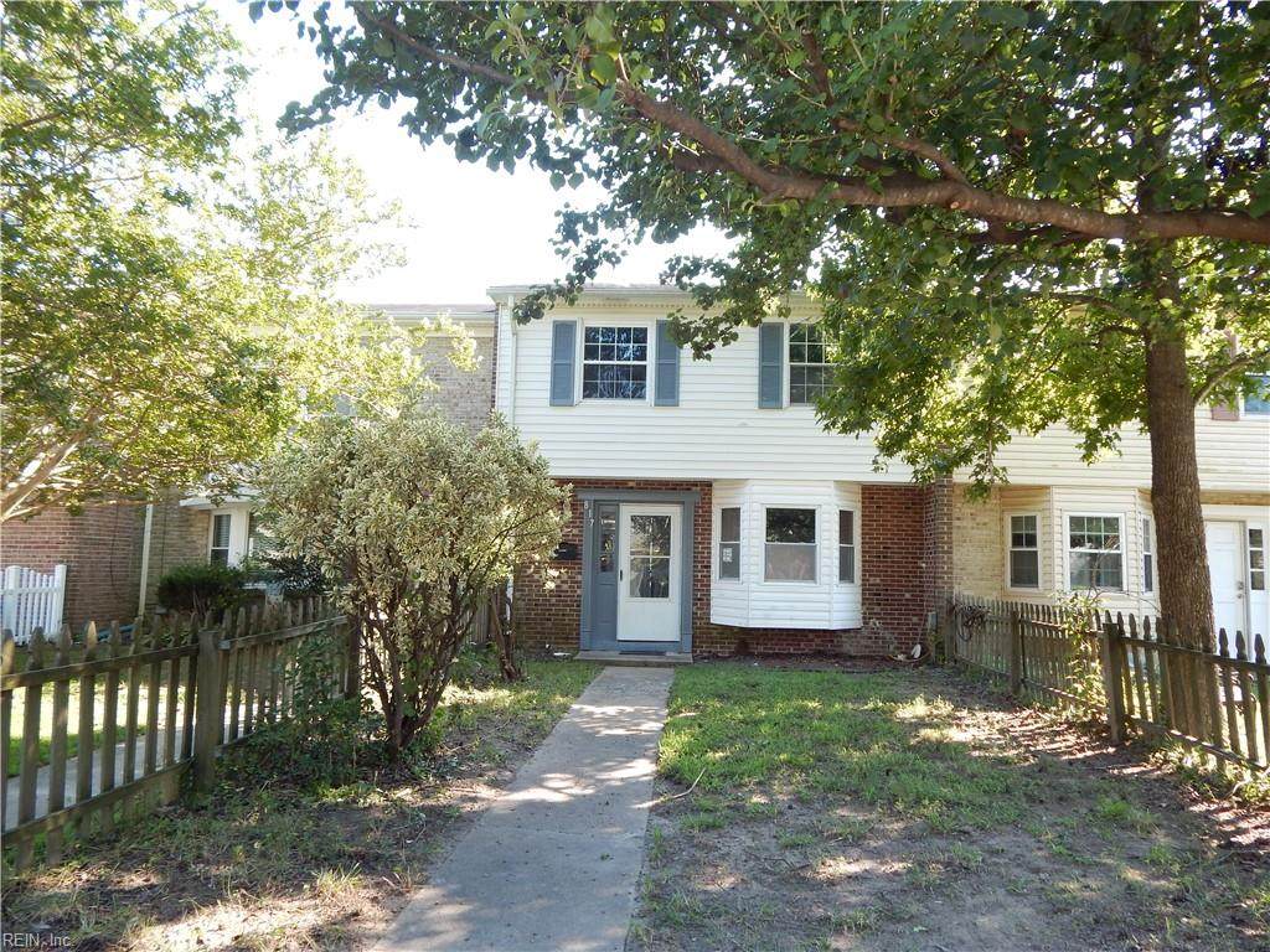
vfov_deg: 54.9
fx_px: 917
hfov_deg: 69.4
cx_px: 635
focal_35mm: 25
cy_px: 476
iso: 125
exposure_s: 1/125
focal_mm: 4.5
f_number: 3.1
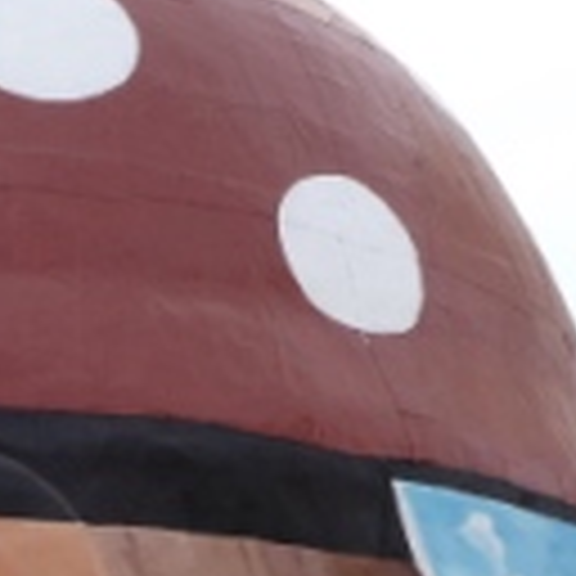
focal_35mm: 111
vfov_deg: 15.1
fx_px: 2090
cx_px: -94
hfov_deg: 15.2
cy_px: 711
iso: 100
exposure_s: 1/400
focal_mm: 6.4
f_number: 4
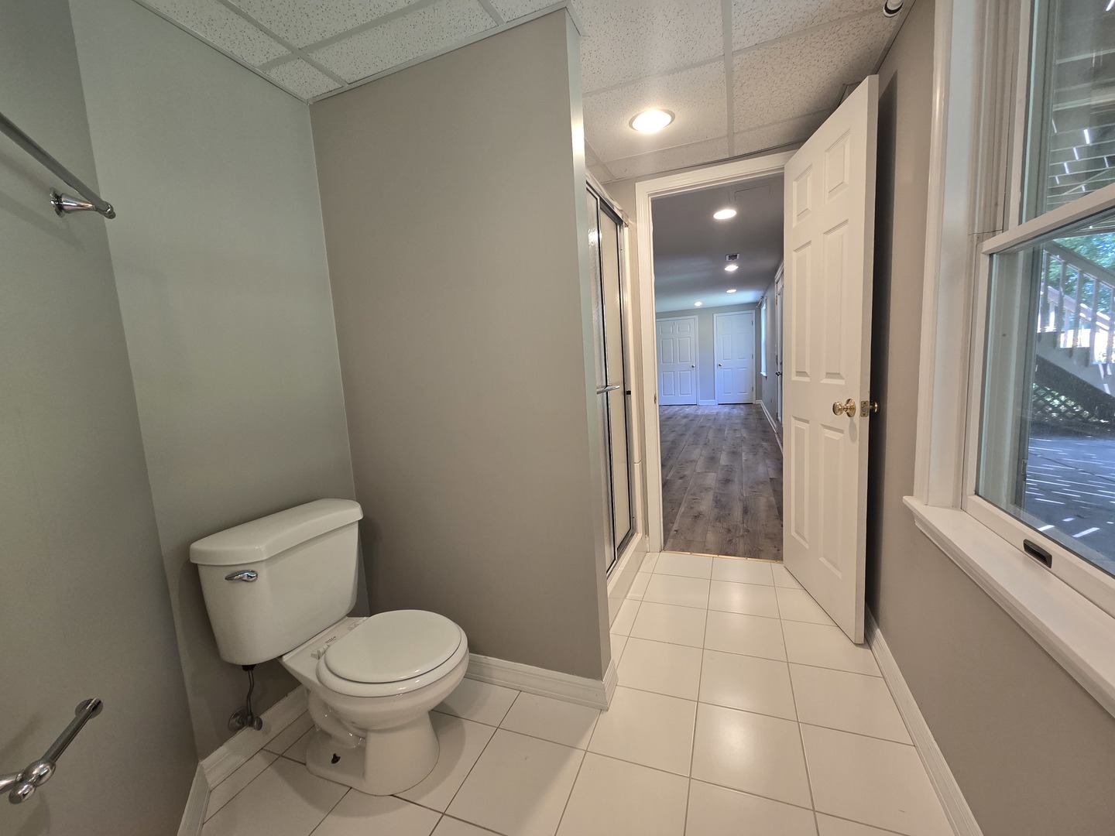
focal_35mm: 13
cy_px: 418
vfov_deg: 89.9
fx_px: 419
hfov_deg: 106.2
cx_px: 558
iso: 125
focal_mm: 2.2
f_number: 2.2
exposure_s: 1/60
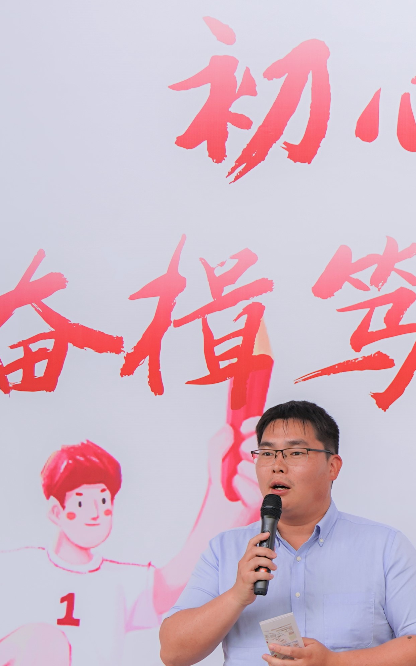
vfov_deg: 24.3
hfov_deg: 14.3
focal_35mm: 85
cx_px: 639
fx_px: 1542
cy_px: 429
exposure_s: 1/80
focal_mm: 28
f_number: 3.5
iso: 100
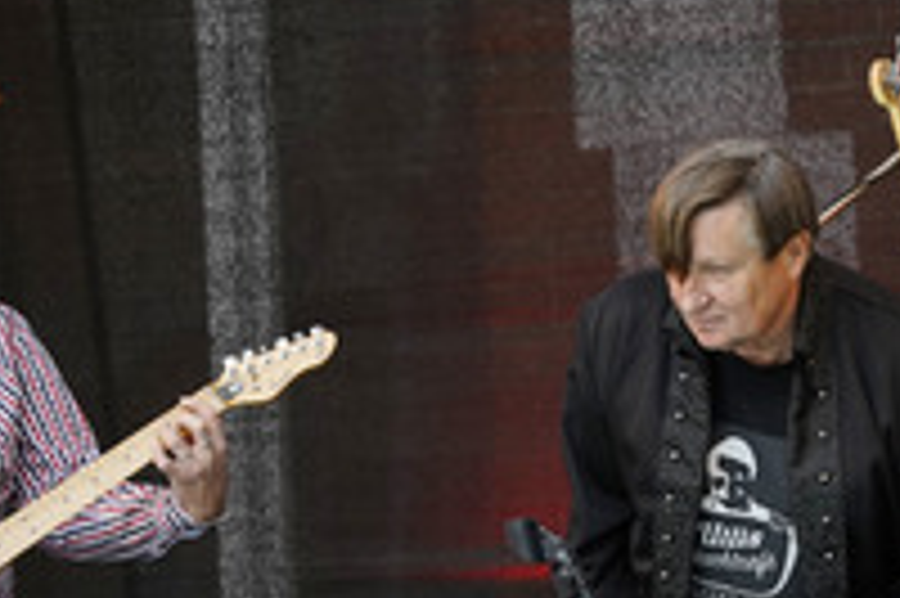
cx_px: 610
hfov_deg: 4.6
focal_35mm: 450
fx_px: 11240
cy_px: 391
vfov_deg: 3.0
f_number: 6.3
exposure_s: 1/160
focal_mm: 200
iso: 1250
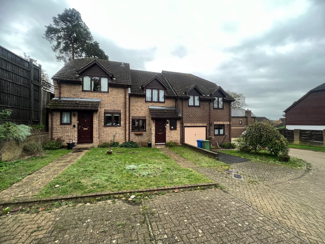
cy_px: 122
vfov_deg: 89.9
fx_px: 122
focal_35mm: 13
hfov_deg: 106.2
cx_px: 162
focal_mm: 1.57
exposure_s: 1/99
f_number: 1.8
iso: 125
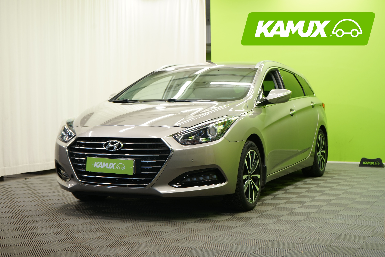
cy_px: 128
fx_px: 599
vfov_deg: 24.2
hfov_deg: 35.6
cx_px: 192
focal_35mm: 56
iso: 250
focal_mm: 56
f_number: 5
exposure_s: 1/13
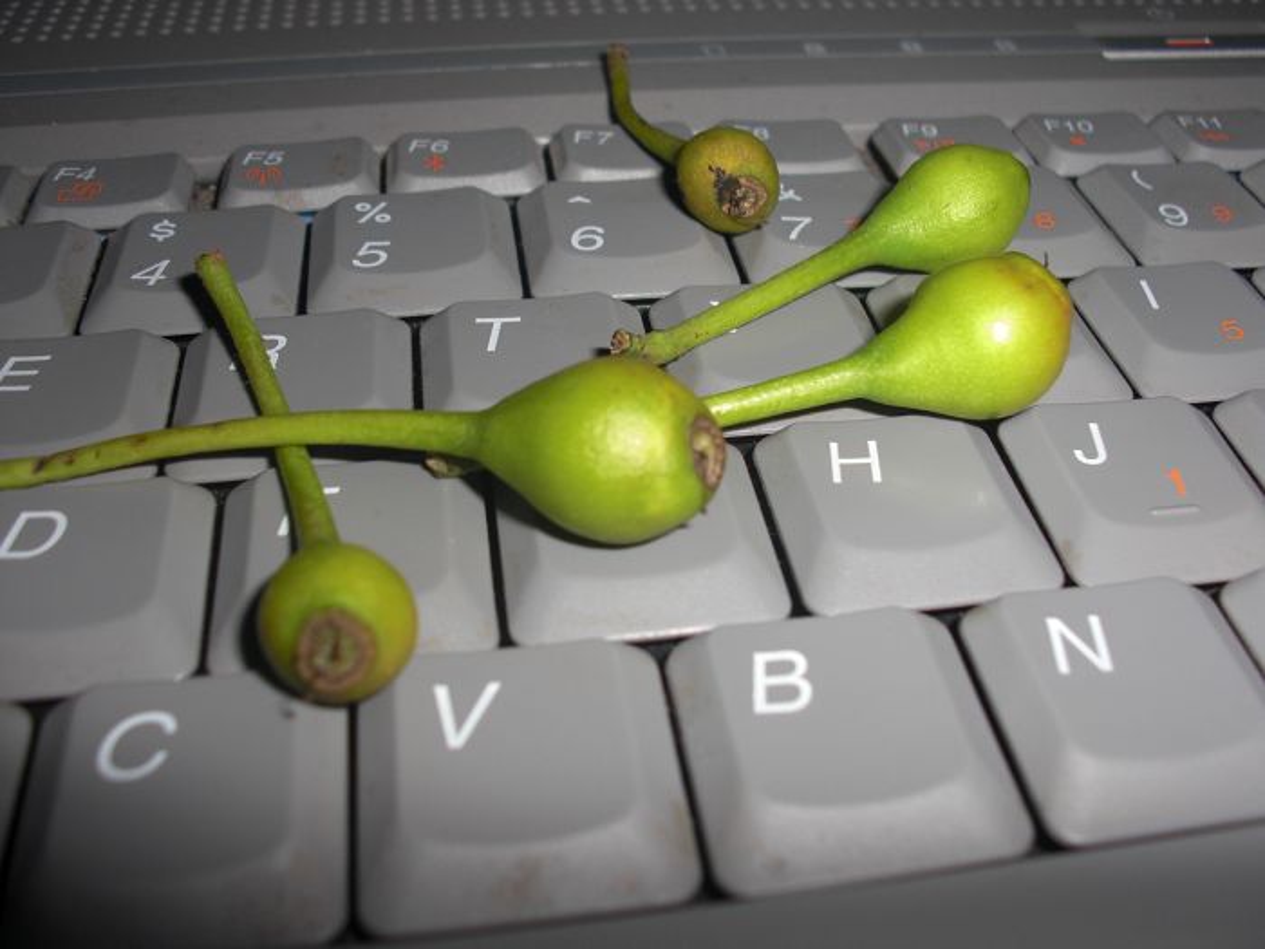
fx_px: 1316
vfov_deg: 39.7
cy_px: 474
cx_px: 632
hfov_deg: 51.4
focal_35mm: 36
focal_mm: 6.3
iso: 50
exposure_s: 1/60
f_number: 7.9
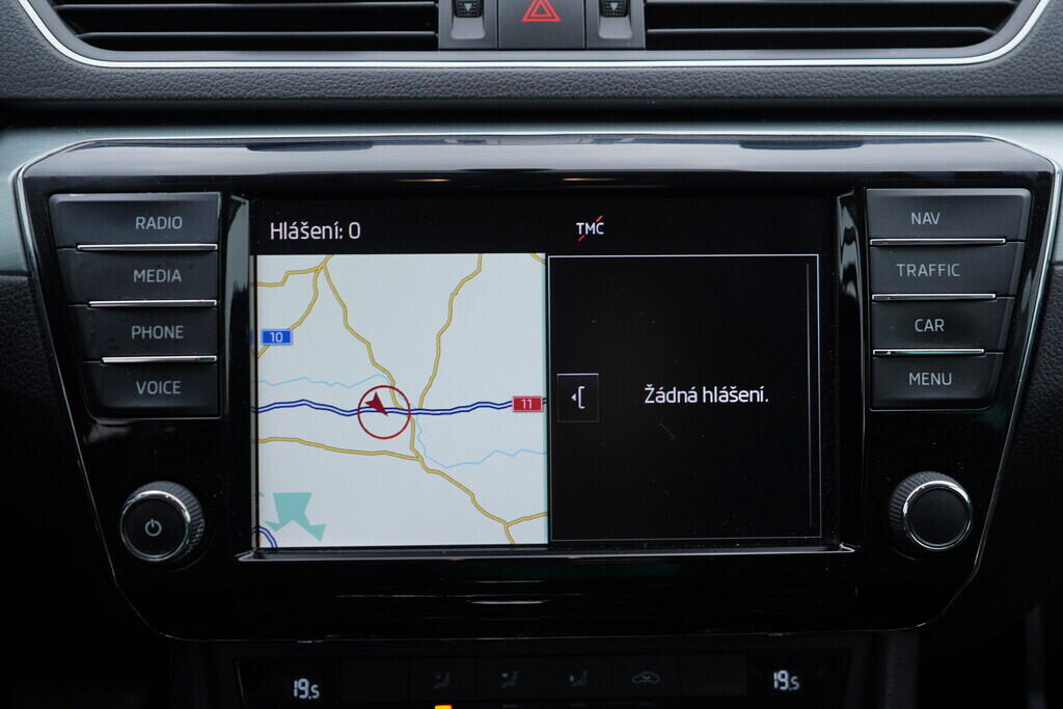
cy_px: 354
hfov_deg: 53.1
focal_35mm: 36
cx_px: 532
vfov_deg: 36.9
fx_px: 1063
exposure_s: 1/50
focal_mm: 24
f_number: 3.2
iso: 125
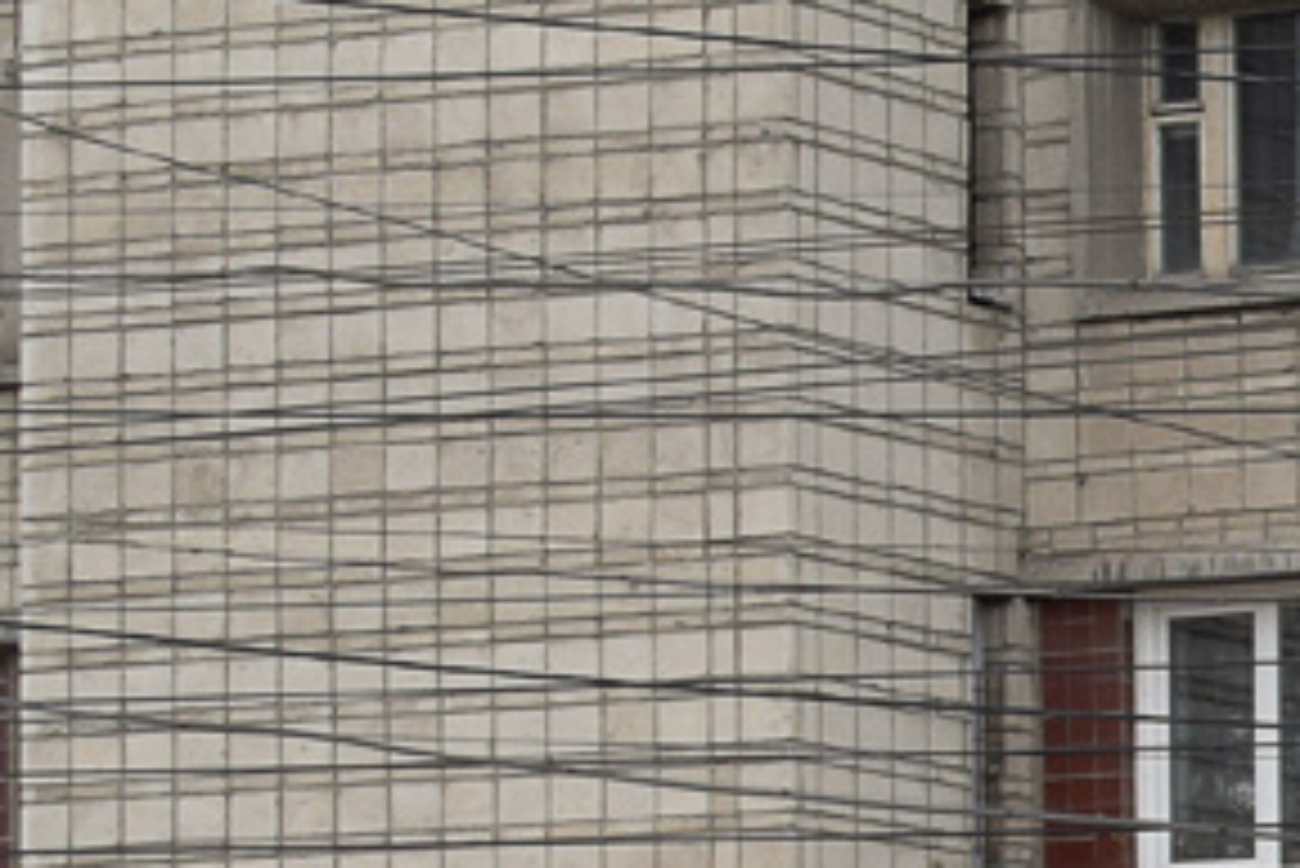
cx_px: 2434
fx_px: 8093
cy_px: 1349
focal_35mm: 224
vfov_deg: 6.1
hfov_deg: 8.8
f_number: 8
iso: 400
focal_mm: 36
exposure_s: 1/250
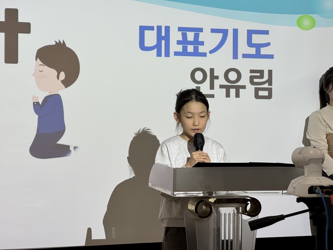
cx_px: 166
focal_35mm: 77
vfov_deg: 19.1
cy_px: 125
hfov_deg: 25.3
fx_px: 741
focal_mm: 9
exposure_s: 1/120
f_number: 2.8
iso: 125
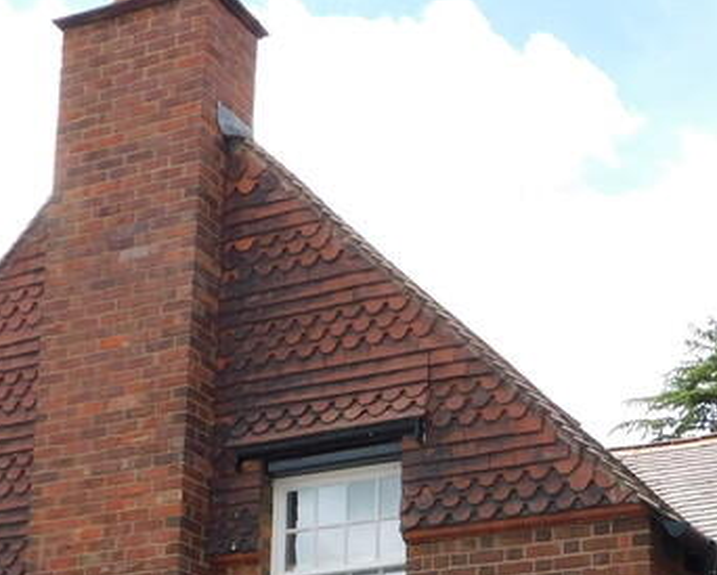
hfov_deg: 25.7
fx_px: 1550
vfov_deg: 19.8
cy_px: 672
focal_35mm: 73
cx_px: 537
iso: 125
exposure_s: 1/800
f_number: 3.1
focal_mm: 4.5
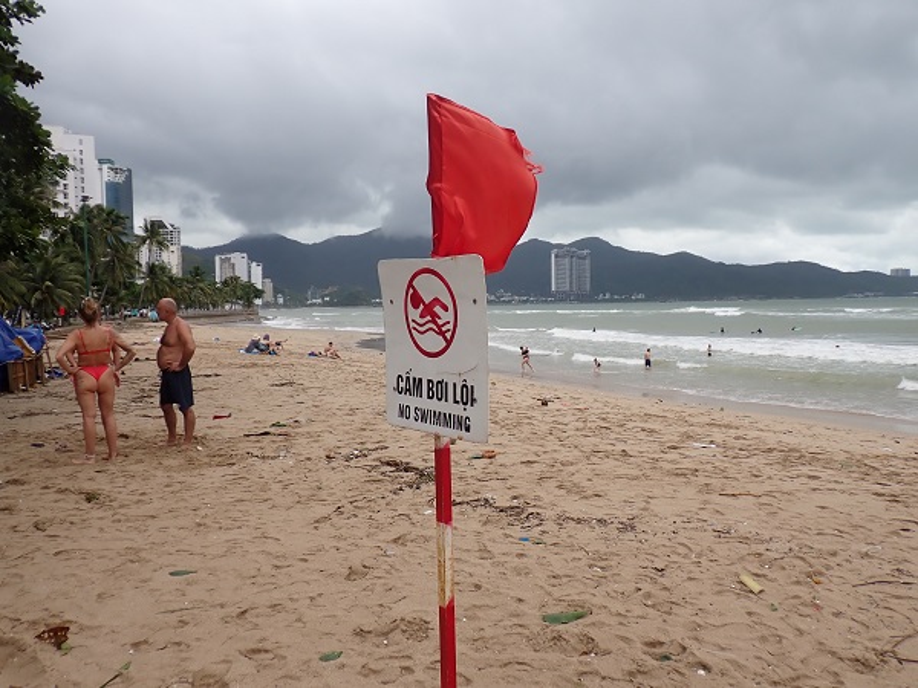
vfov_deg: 44.2
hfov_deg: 56.8
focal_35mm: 32
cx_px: 459
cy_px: 344
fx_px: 849
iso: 100
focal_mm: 5.79
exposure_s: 1/1250
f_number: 2.4
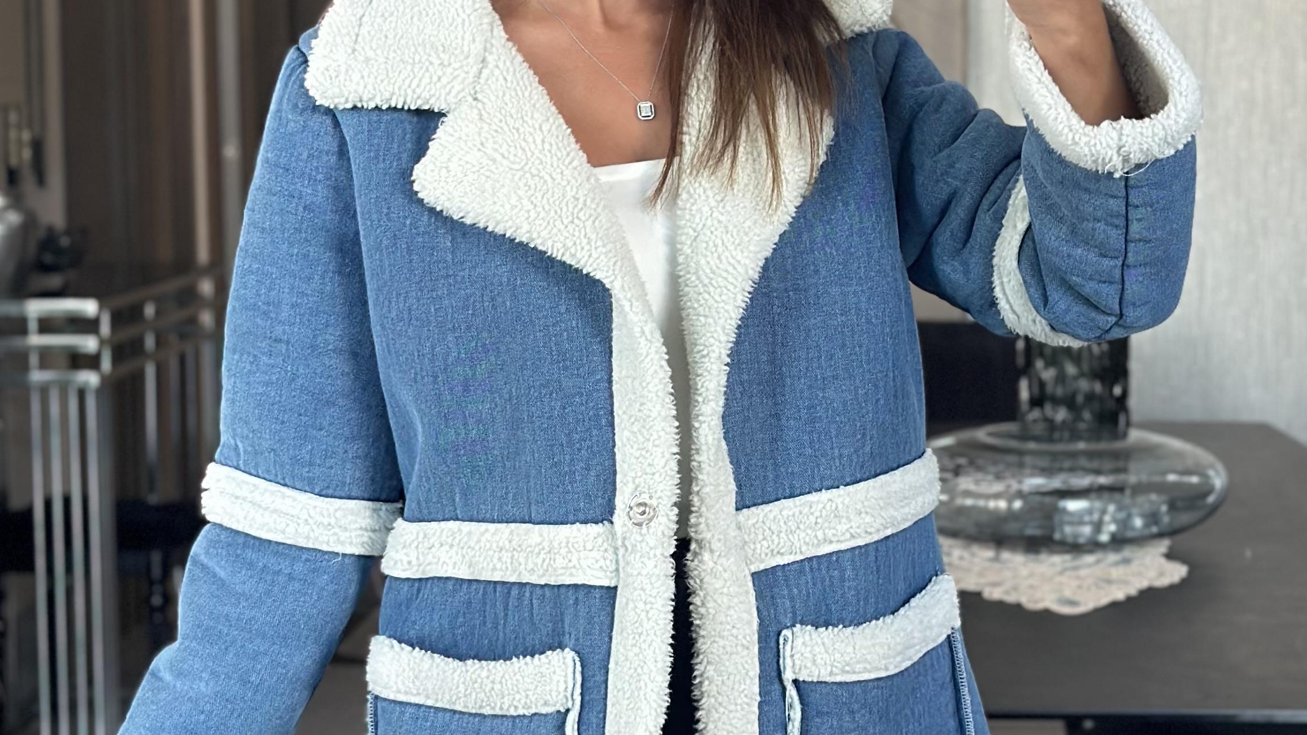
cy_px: 440
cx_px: 672
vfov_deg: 13.0
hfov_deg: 22.9
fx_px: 3223
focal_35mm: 93
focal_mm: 6.86
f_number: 1.78
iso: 250
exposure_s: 1/60
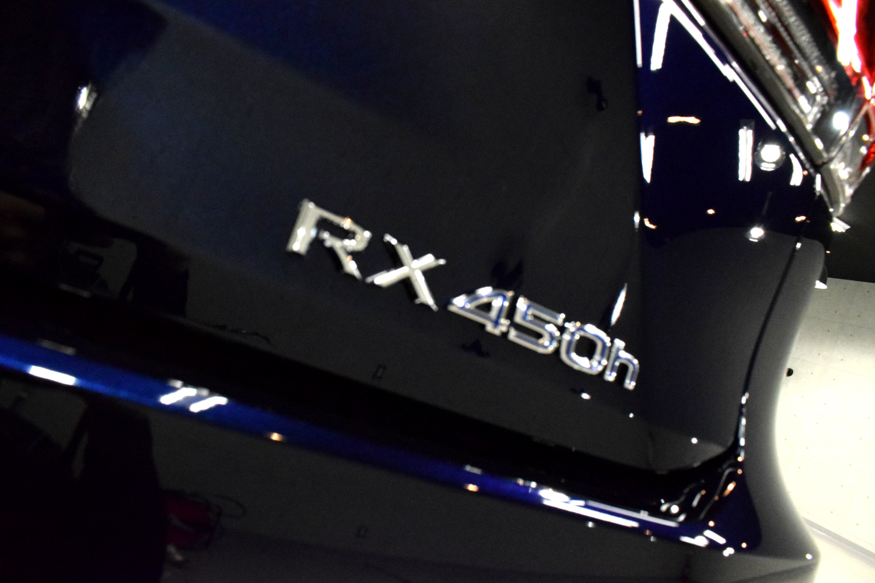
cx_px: 438
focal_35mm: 27
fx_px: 656
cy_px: 292
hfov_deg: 67.4
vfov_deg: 47.9
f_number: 8
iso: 5000
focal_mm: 18
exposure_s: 1/250
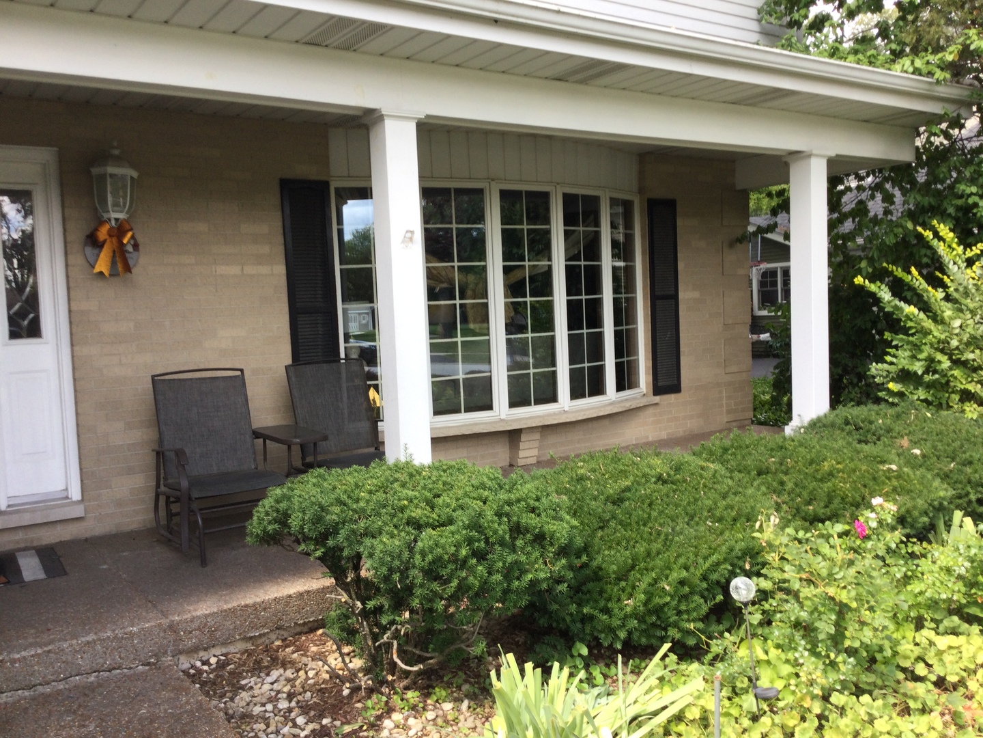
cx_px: 492
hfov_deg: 58.4
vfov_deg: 45.4
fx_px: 880
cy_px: 369
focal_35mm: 31
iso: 25
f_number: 2.4
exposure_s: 1/142
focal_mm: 3.3
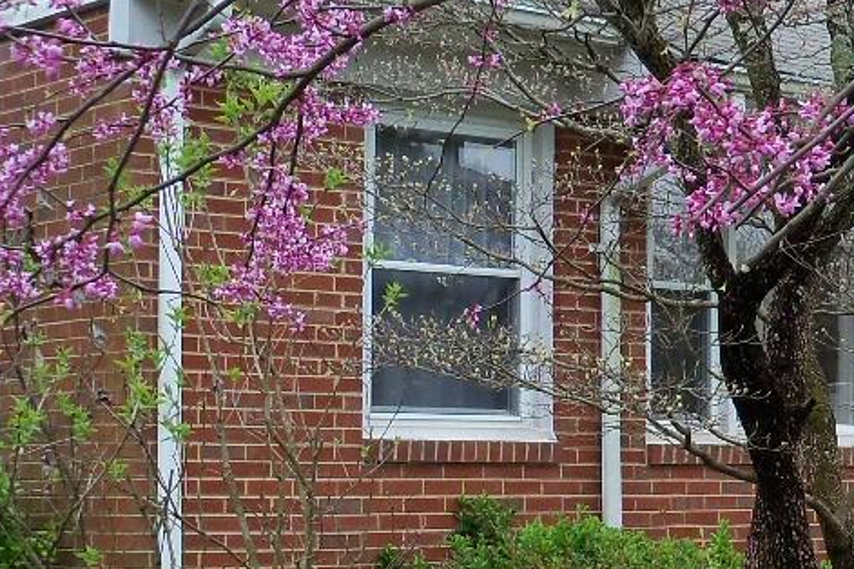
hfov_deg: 18.9
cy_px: 475
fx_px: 2348
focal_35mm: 99
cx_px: 1140
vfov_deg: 13.7
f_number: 3.5
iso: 80
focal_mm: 6.2
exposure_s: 1/125
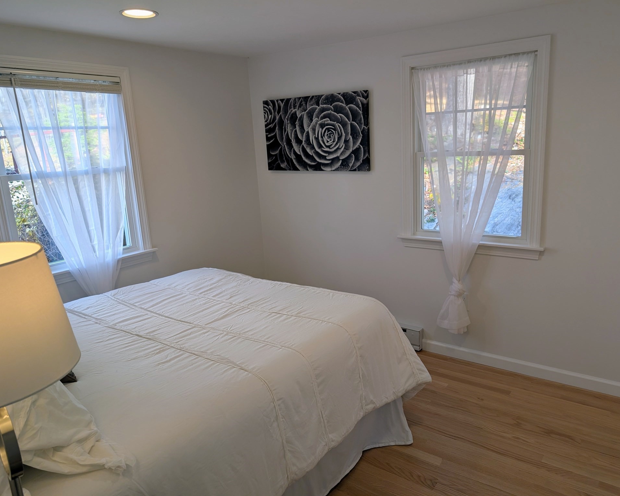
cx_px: 315
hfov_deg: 68.1
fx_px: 459
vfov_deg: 56.8
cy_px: 248
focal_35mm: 25
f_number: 1.68
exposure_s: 1/122
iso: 21
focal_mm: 6.9
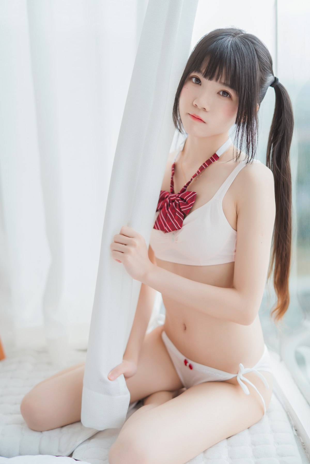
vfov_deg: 39.6
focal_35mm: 50
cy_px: 232
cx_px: 155
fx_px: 646
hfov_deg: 27.0
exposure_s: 1/200
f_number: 1.4
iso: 125
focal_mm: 50
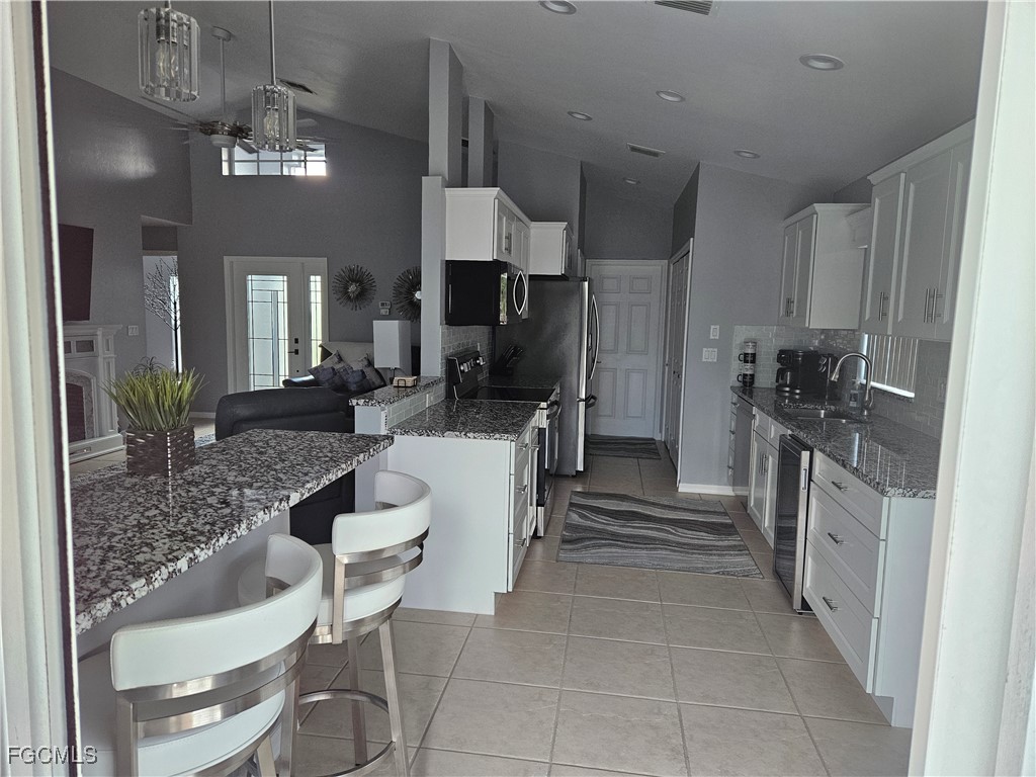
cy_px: 388
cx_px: 518
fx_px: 688
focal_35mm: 23
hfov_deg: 73.9
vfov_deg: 58.9
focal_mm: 5.4
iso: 320
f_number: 1.8
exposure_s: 1/120
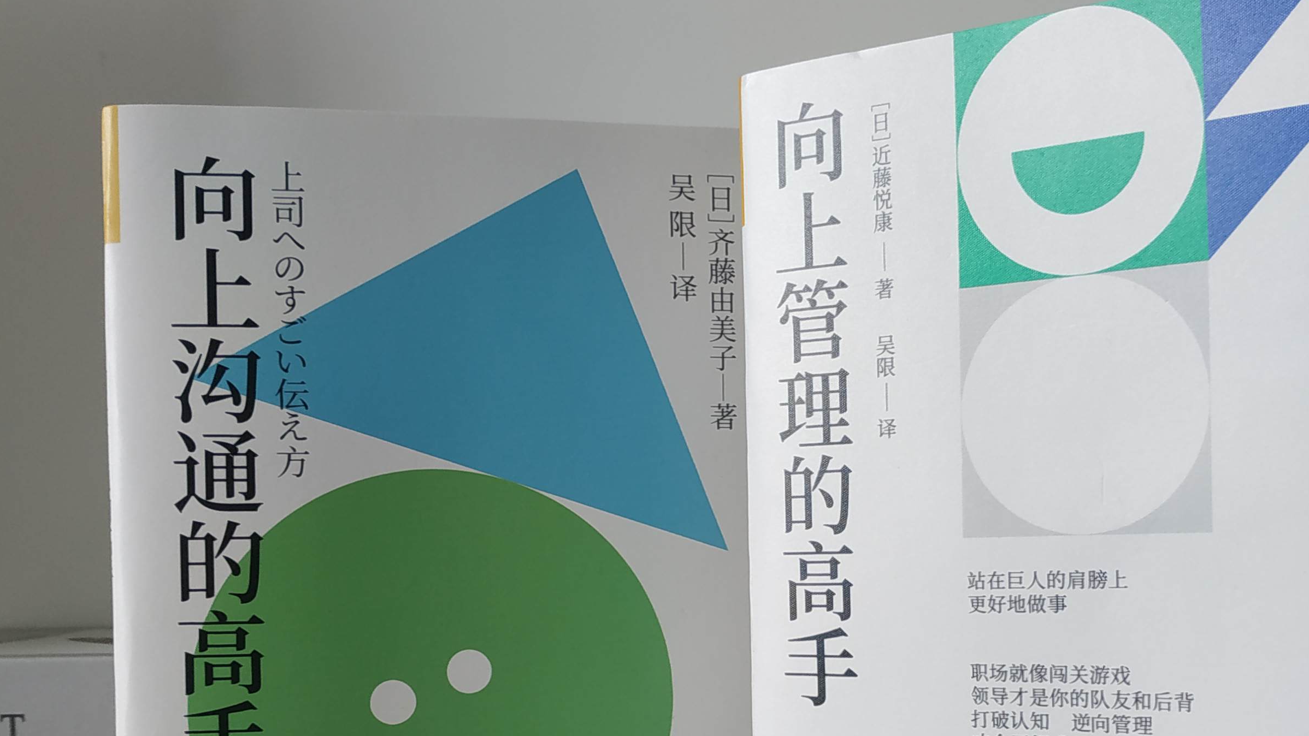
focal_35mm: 44
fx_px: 1527
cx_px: 784
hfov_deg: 46.1
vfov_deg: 26.6
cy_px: 593
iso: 100
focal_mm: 3.94
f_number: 1.9
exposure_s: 1/50
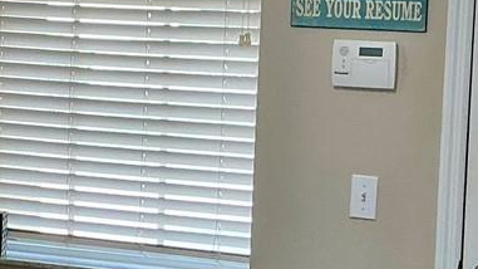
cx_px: 80
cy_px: 97
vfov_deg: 9.5
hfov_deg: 16.6
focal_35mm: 128
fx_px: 1622
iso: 50
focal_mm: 3
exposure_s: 1/60
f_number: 1.8
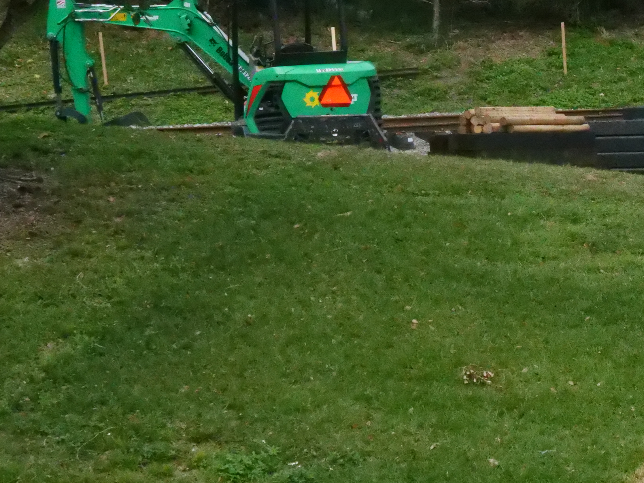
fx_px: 4409
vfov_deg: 6.3
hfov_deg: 8.3
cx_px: 658
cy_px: 160
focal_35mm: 237
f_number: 11
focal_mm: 52
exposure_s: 1/4000
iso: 12800
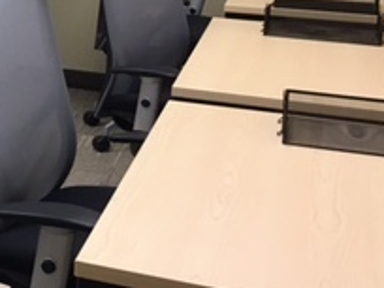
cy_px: -2
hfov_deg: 19.3
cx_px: -160
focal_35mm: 91
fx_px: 1009
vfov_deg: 15.9
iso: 80
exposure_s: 1/30
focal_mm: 4.15
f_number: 2.2
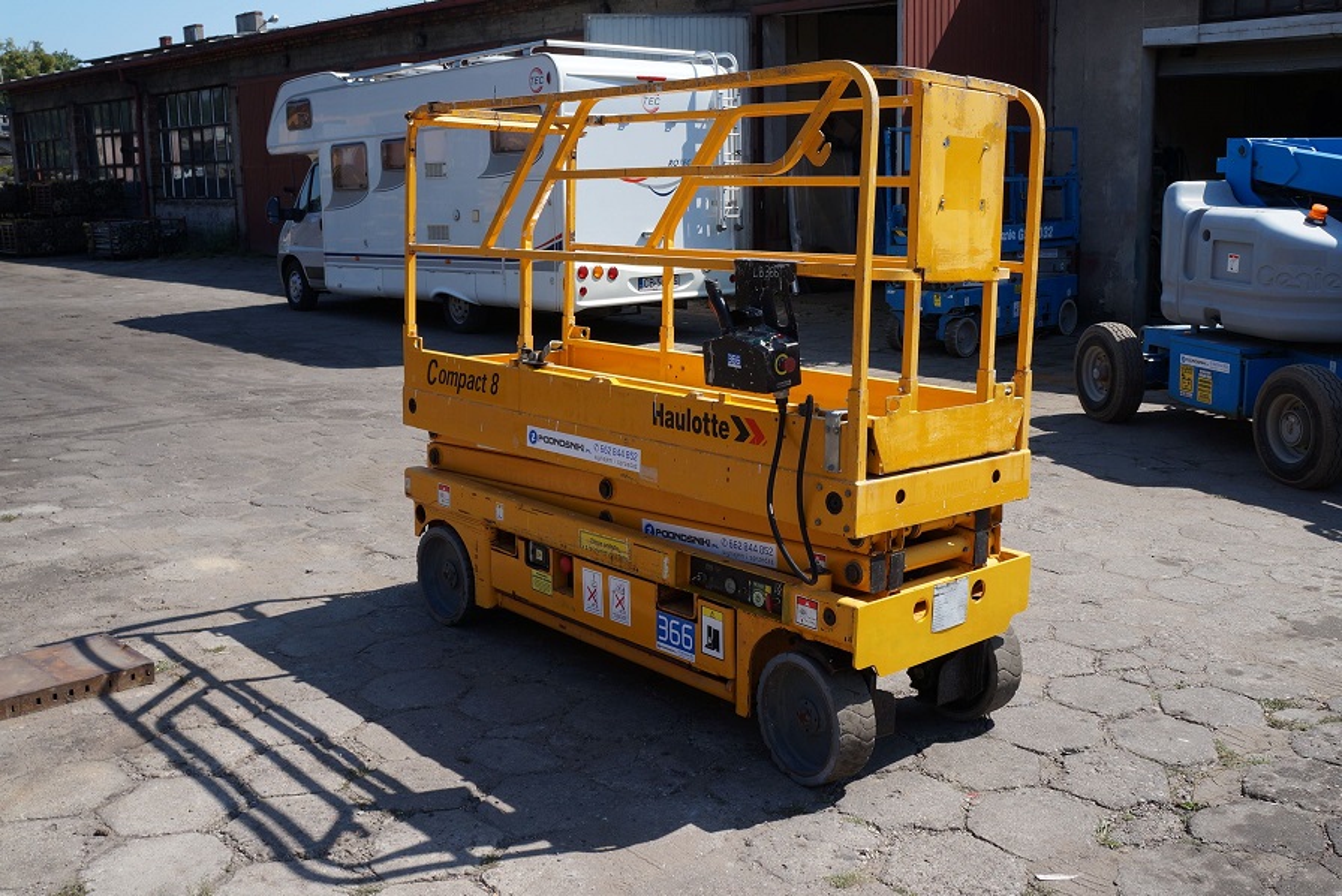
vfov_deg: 43.6
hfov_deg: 61.9
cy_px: 448
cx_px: 671
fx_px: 1119
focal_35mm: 30
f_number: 8
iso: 100
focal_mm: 20
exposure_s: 1/250
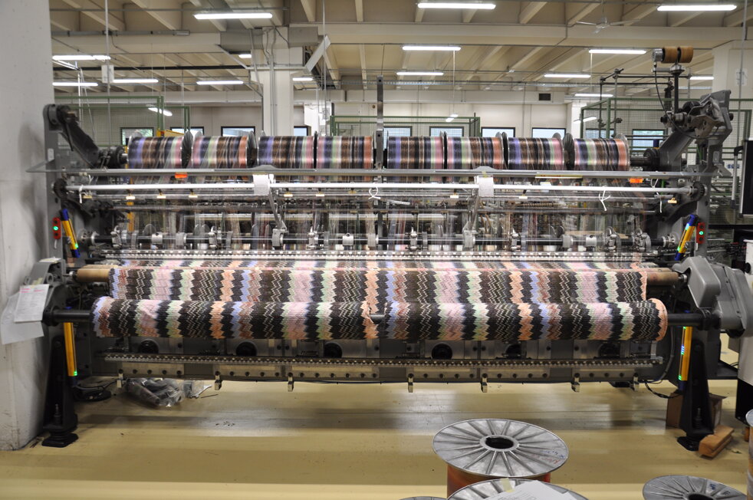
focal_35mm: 27
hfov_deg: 67.5
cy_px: 250
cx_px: 376
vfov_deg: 47.8
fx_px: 564
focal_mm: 18
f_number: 5
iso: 400
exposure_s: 1/25
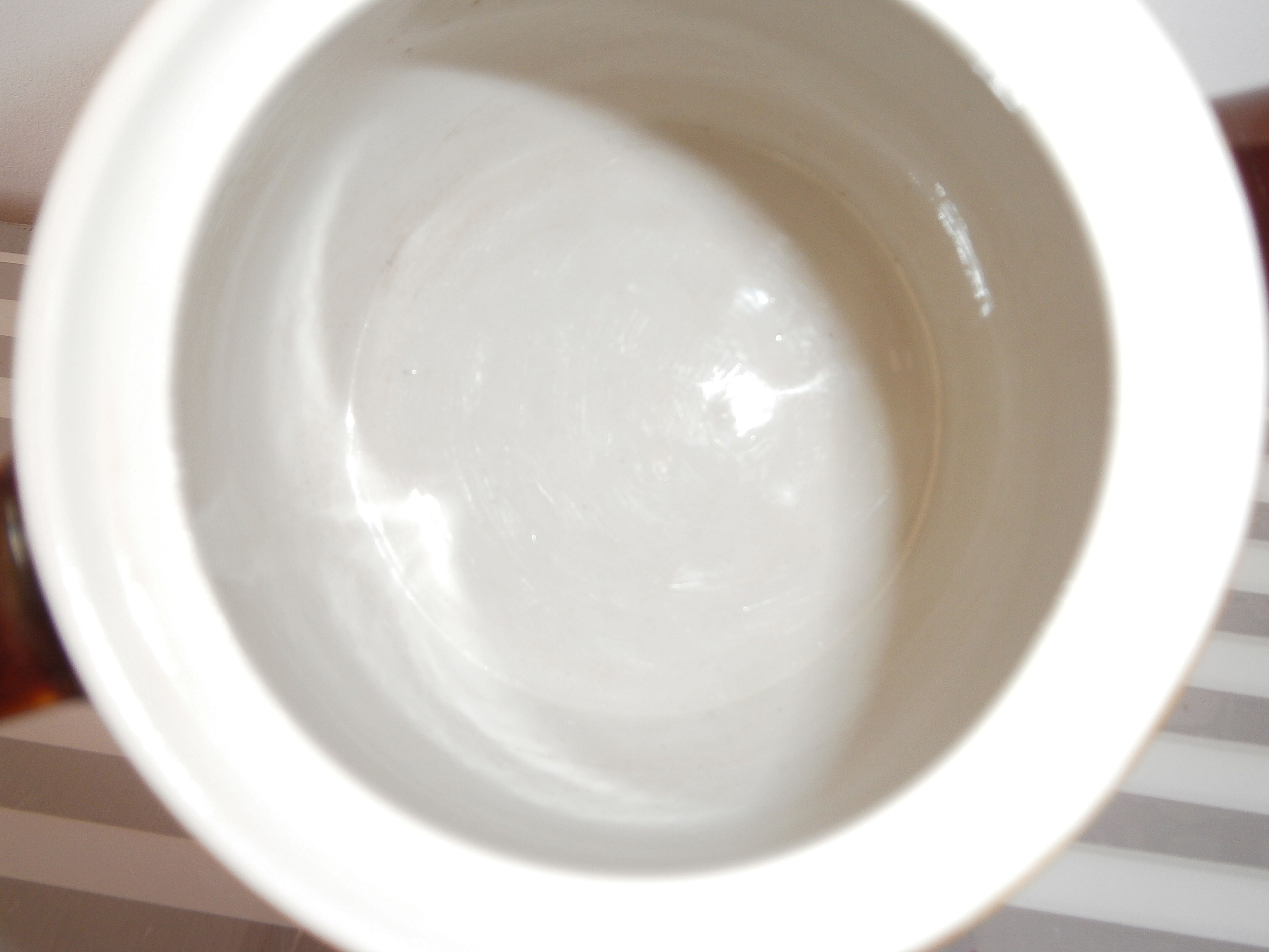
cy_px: 476
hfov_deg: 40.4
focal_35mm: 47
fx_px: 1723
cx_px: 634
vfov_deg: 30.9
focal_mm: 8.3
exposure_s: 1/40
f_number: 3.4
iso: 125
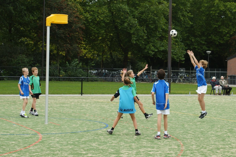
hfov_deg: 33.4
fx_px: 393
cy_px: 78
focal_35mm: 60
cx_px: 118
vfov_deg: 22.6
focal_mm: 40
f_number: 5
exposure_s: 1/400
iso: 200
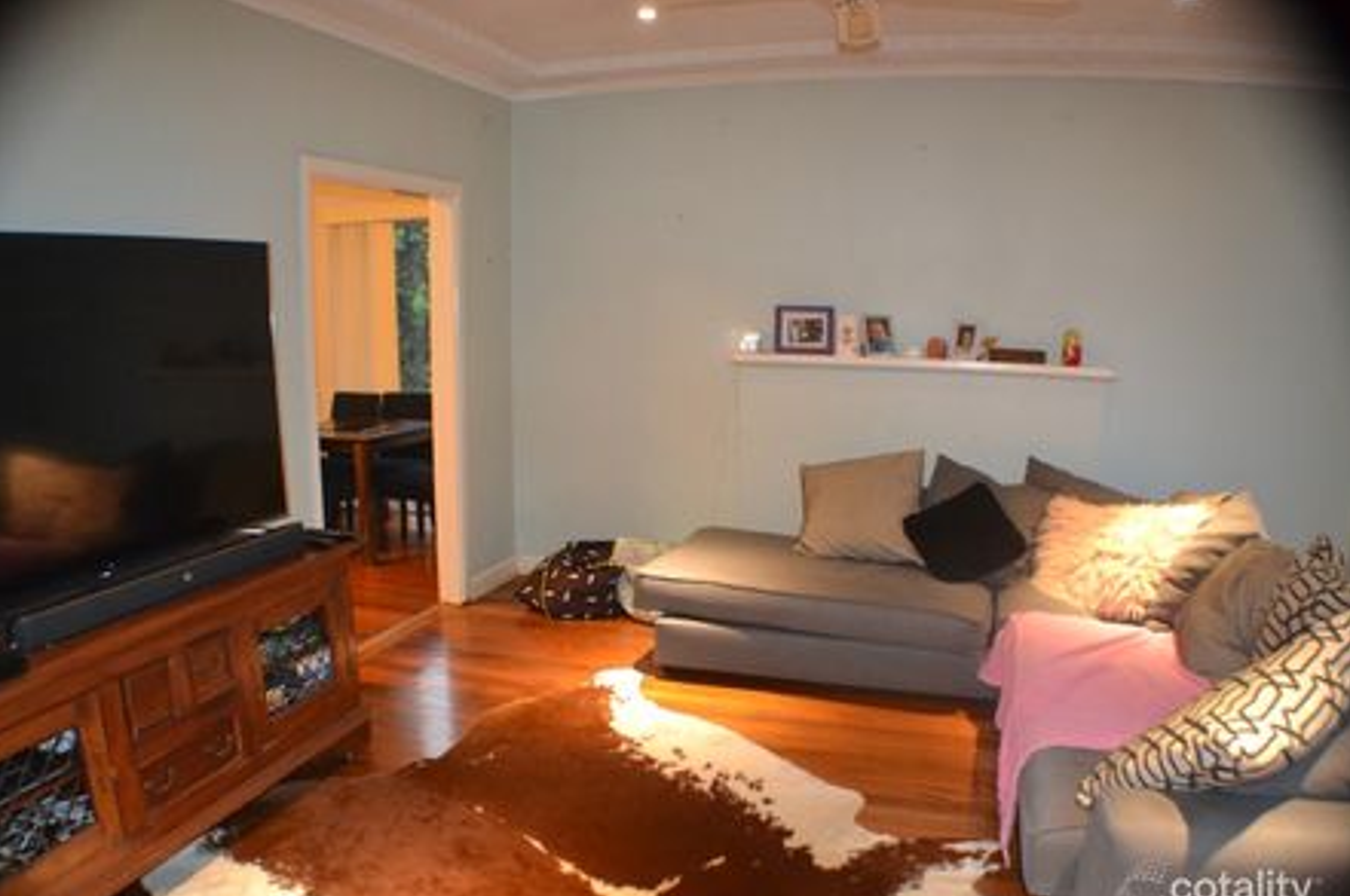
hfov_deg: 58.7
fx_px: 1199
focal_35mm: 32
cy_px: 472
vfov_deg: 41.0
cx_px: 643
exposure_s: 1/60
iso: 2200
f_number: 3.8
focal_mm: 20
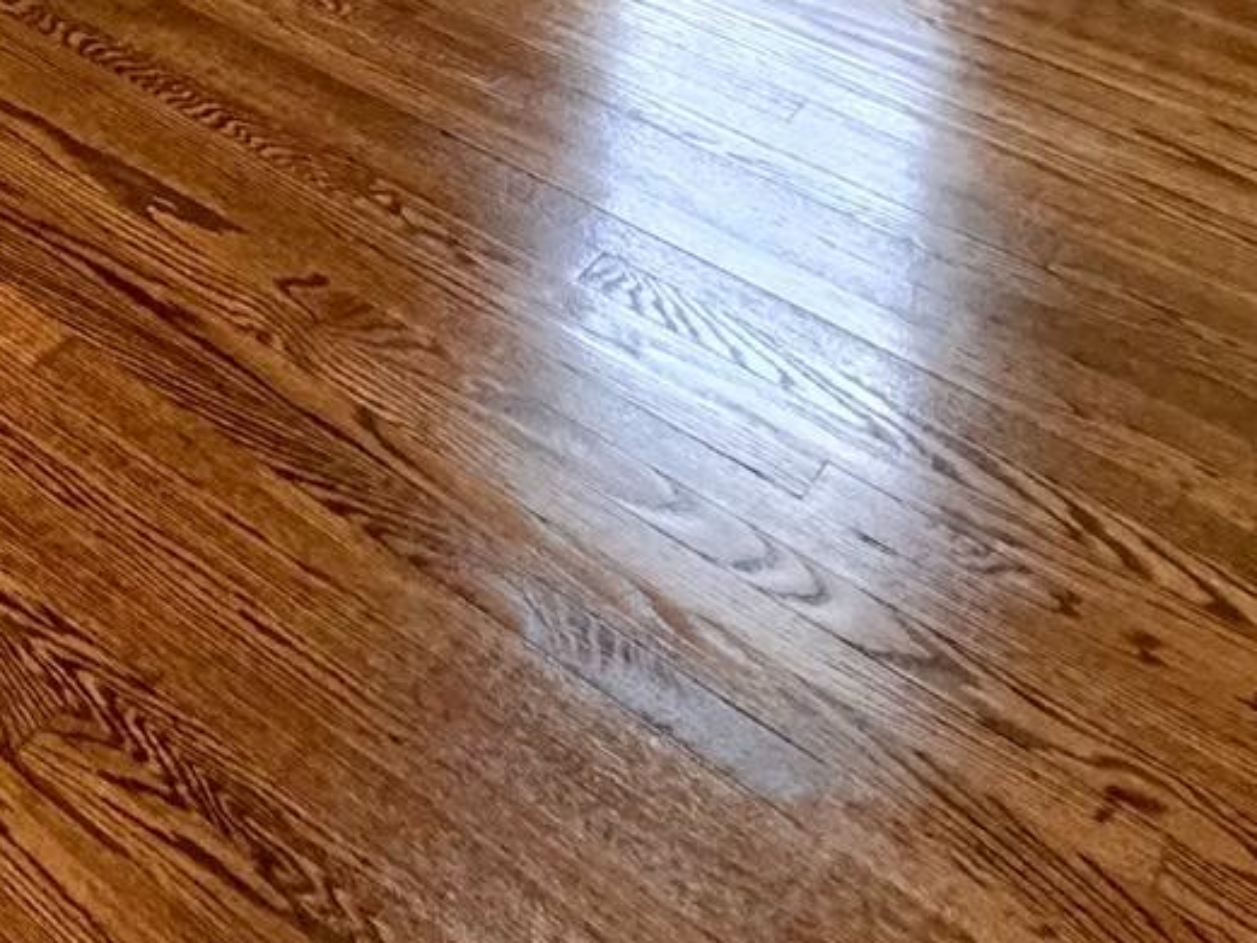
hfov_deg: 30.8
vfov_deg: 19.3
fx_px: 1998
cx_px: -152
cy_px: -796
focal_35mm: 55
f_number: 2.2
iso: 250
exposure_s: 1/120
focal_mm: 2.22
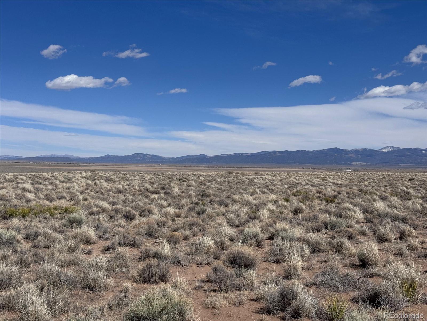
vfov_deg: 30.3
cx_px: 214
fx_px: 592
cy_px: 160
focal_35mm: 48
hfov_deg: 39.7
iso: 64
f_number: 1.78
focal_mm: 6.76
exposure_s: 1/10526
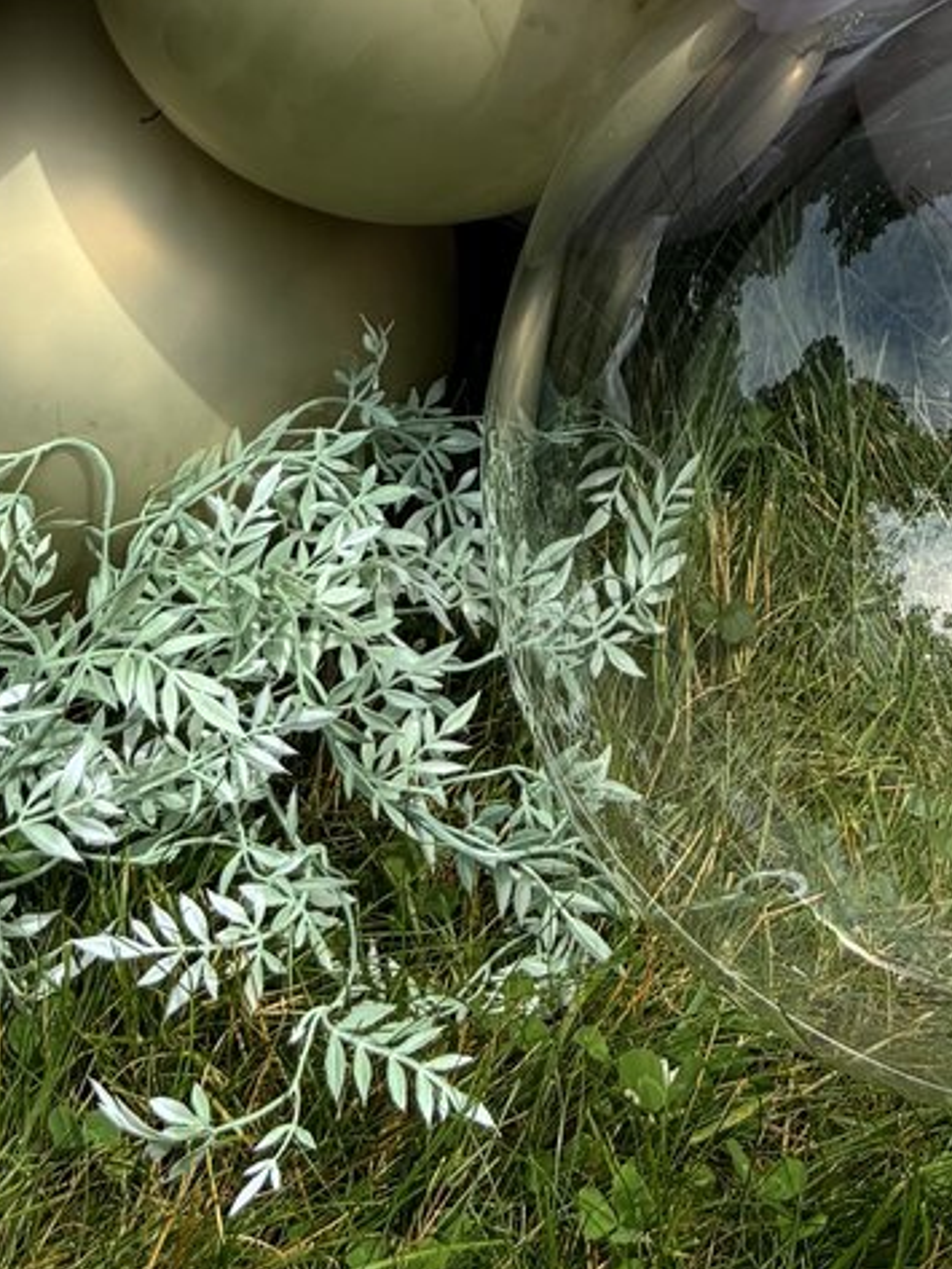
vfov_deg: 19.6
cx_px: 1102
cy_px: -588
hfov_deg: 16.2
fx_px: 3225
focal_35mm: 88
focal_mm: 5.96
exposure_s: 1/3650
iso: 50
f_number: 1.6
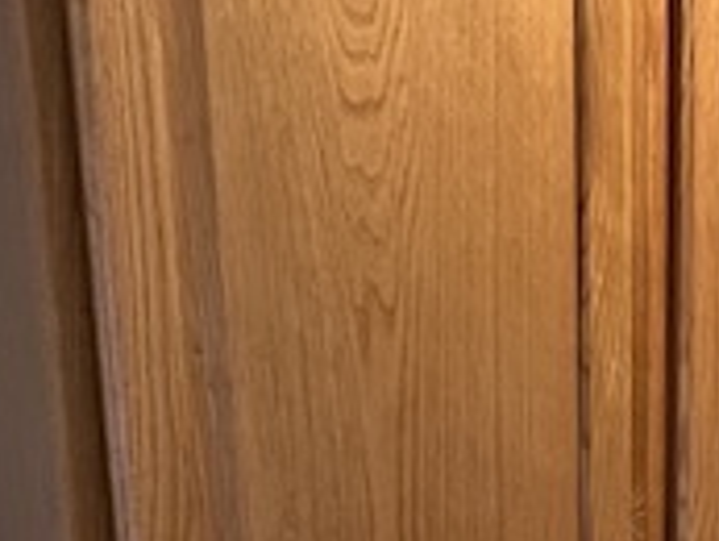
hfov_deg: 27.0
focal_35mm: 60
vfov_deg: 16.5
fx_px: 1247
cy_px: 1165
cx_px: 939
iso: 200
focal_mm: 1.57
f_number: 1.8
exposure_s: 1/60
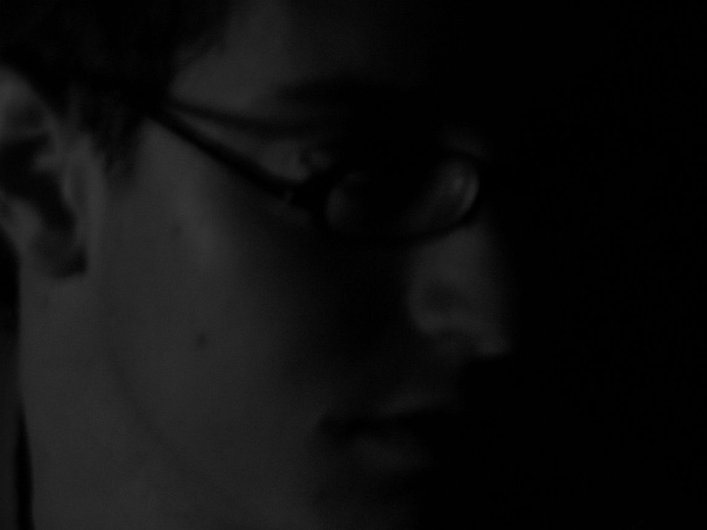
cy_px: 265
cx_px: 354
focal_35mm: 189
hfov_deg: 10.5
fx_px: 3860
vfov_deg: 7.9
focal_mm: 31.3
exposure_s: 1/8
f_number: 3.2
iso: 140
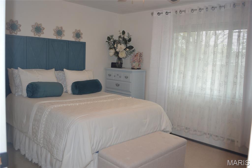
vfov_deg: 43.5
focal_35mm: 30
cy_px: 84
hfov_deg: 62.0
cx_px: 126
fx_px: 210
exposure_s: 1/60
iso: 400
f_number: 4
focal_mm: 20
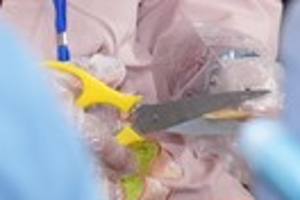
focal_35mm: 737
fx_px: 6141
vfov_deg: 1.9
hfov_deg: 2.8
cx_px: 14
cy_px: -235
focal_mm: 150
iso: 2000
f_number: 2.8
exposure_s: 1/250
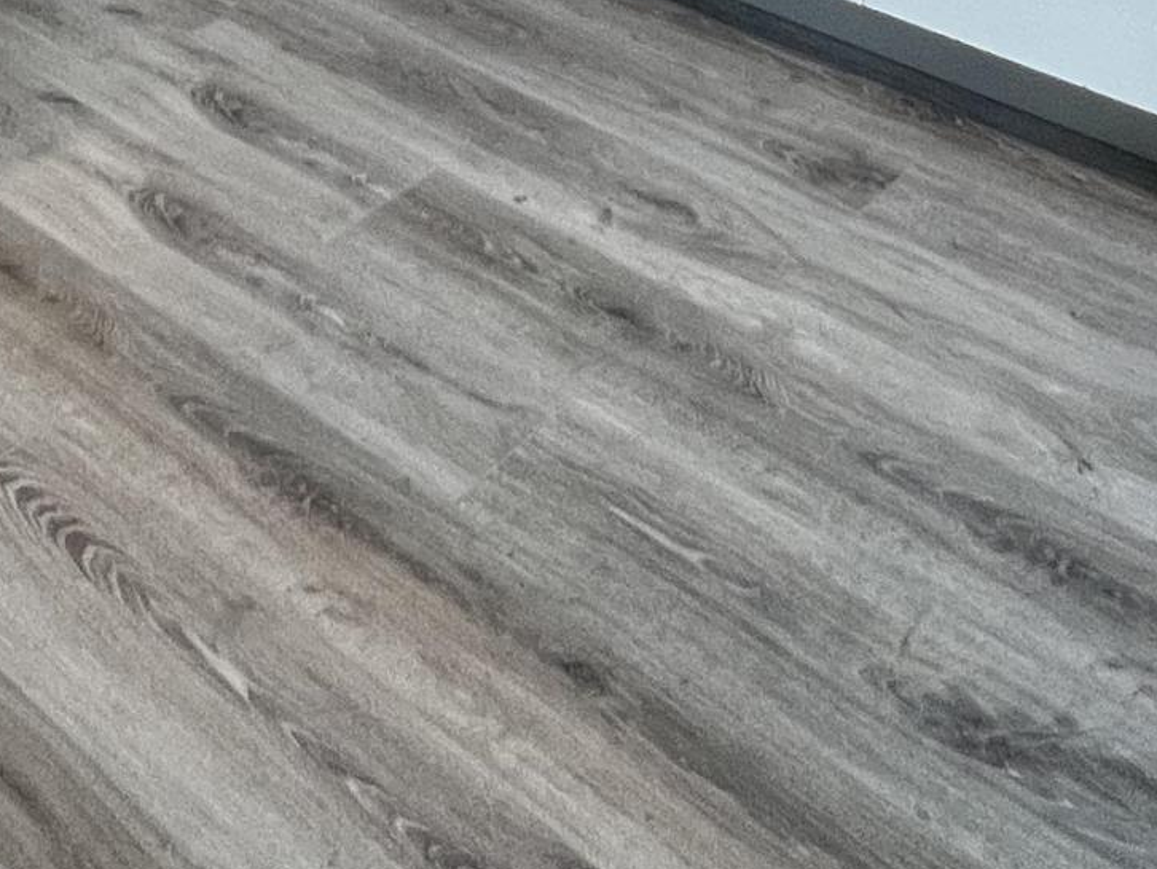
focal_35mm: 55
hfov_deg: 34.5
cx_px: 346
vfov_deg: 18.2
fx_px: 1839
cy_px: -856
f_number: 1.8
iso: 200
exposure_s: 1/120
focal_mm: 1.57
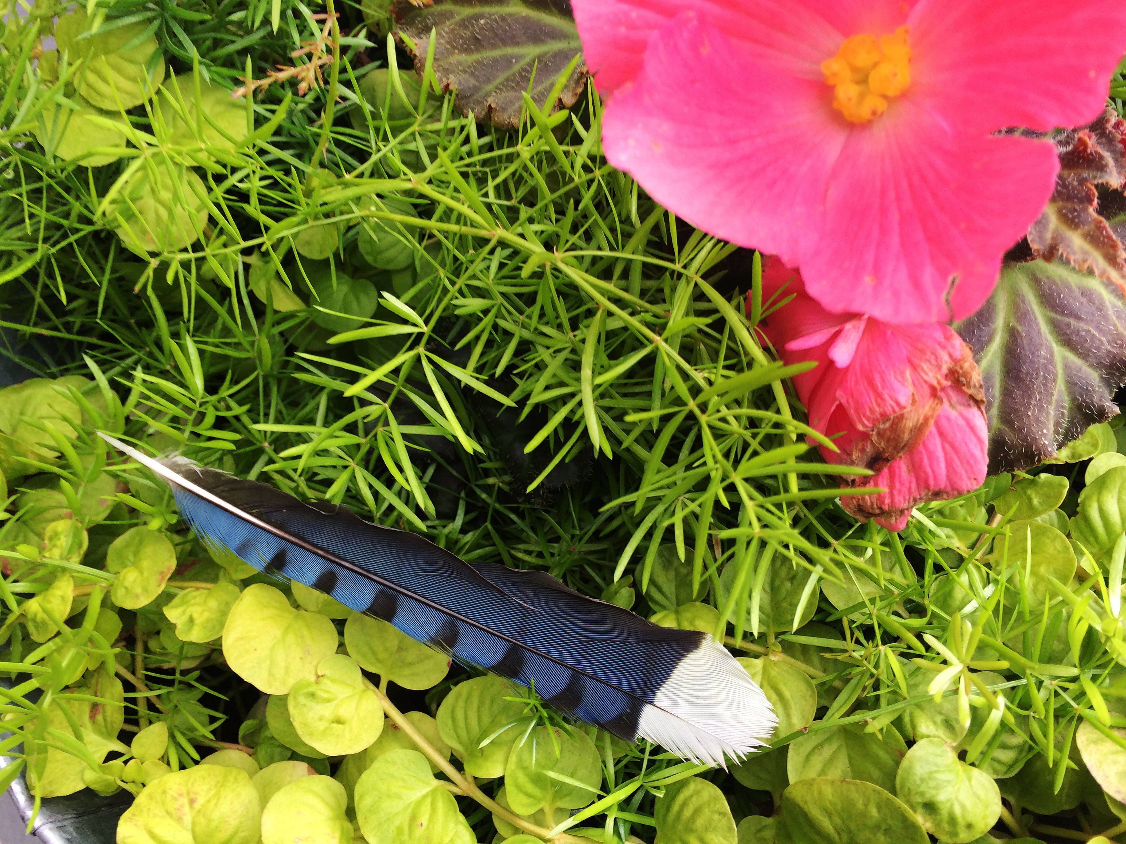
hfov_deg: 61.7
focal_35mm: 29
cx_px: 563
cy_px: 422
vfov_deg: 48.2
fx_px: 943
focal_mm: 4.15
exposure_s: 1/60
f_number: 2.2
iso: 50
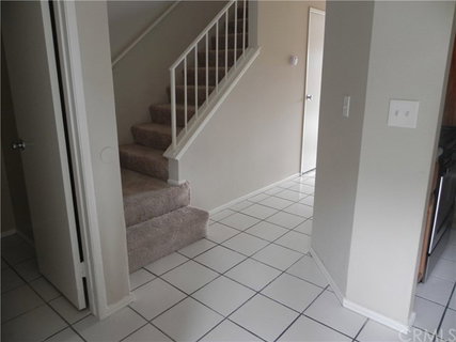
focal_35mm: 26
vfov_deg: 53.0
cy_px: 171
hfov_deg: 67.3
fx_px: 342
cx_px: 228
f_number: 2.8
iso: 242
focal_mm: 4.6
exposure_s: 1/30
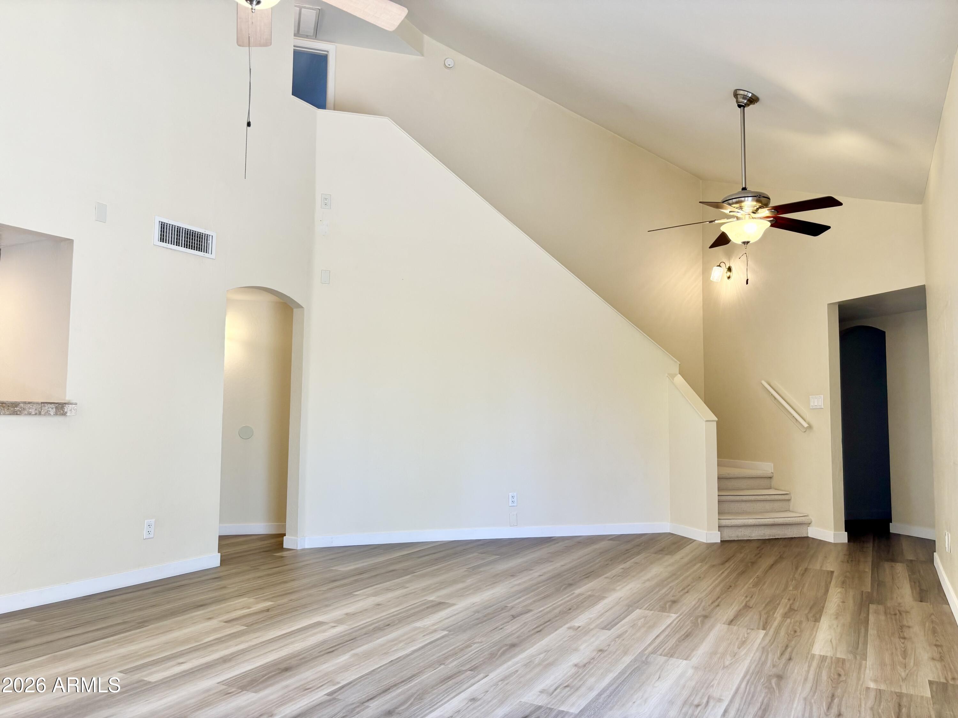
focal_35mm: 26
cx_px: 479
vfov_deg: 53.1
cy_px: 359
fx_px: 720
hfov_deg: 67.3
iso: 80
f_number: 1.6
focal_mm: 5.96
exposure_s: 1/120
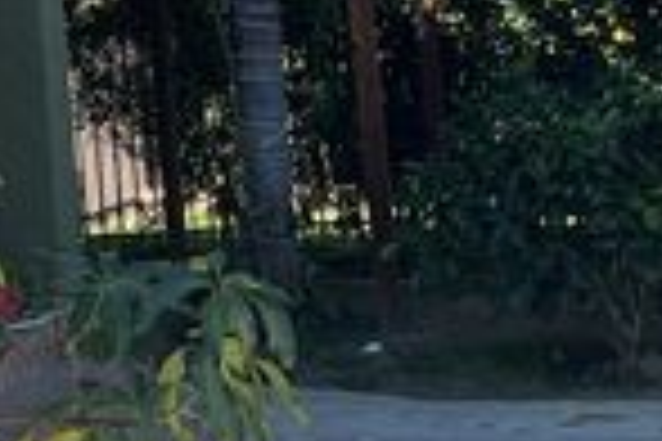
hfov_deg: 18.7
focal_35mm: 109
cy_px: -11
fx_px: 2004
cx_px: 248
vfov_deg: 12.4
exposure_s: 1/1029
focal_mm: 5.7
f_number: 1.5
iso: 50
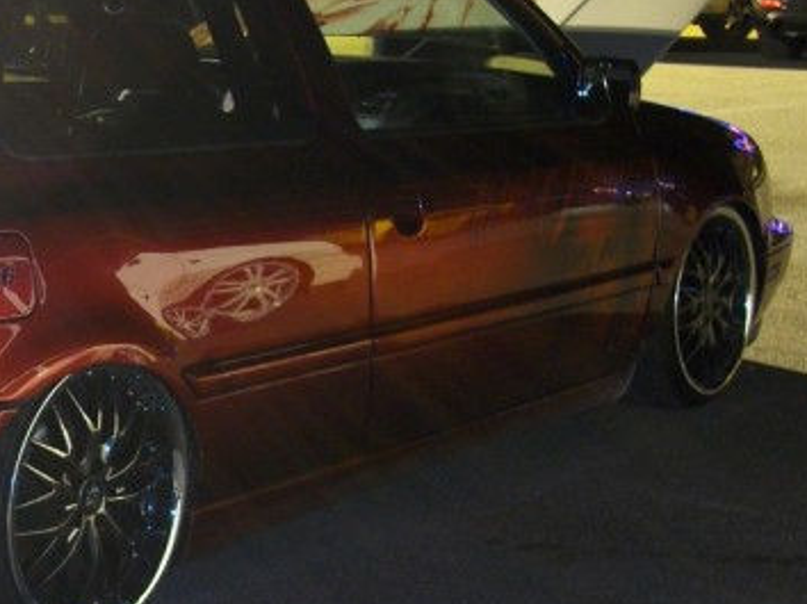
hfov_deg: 20.0
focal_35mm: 95
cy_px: 367
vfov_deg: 15.5
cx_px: -5
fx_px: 2213
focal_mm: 7.1
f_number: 3.2
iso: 133
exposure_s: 2
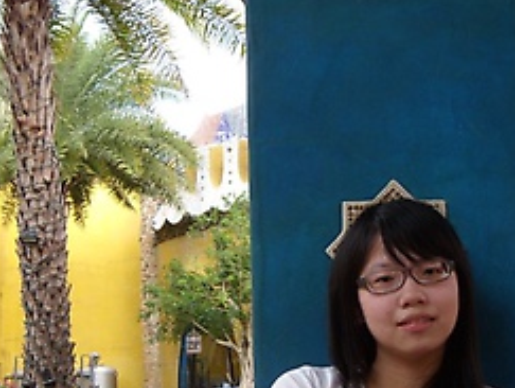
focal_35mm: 69
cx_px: 411
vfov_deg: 21.3
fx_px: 1028
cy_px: 261
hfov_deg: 27.6
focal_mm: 6
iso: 100
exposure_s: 1/160
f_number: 3.6
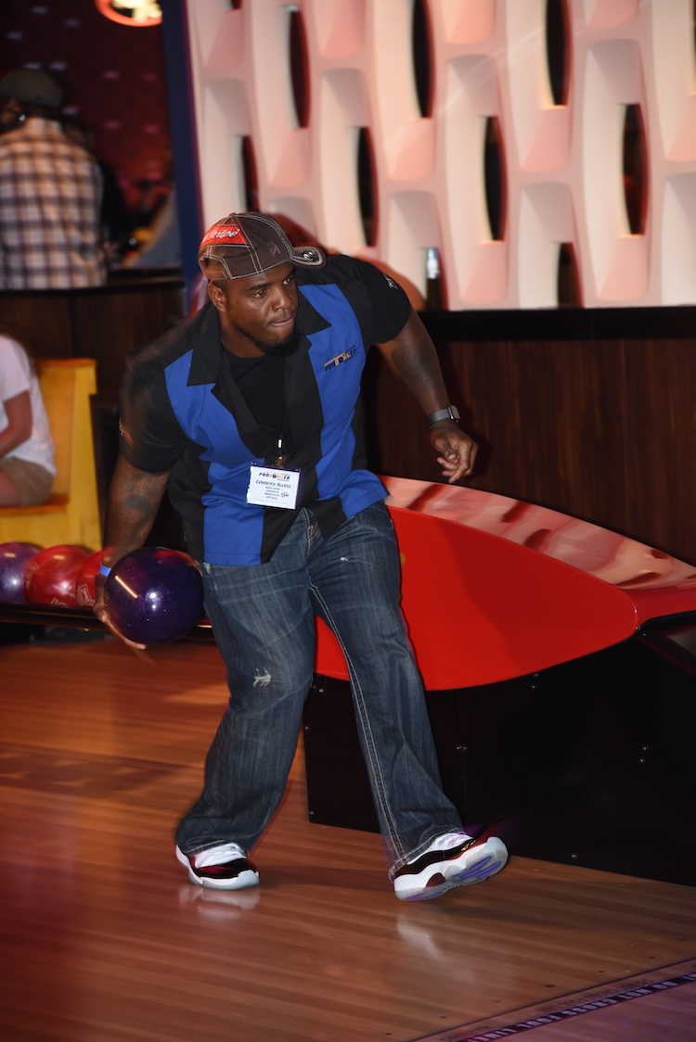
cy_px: 521
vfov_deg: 17.1
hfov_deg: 11.4
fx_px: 3478
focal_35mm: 120
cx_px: 348
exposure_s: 1/30
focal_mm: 120
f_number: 4
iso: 1600
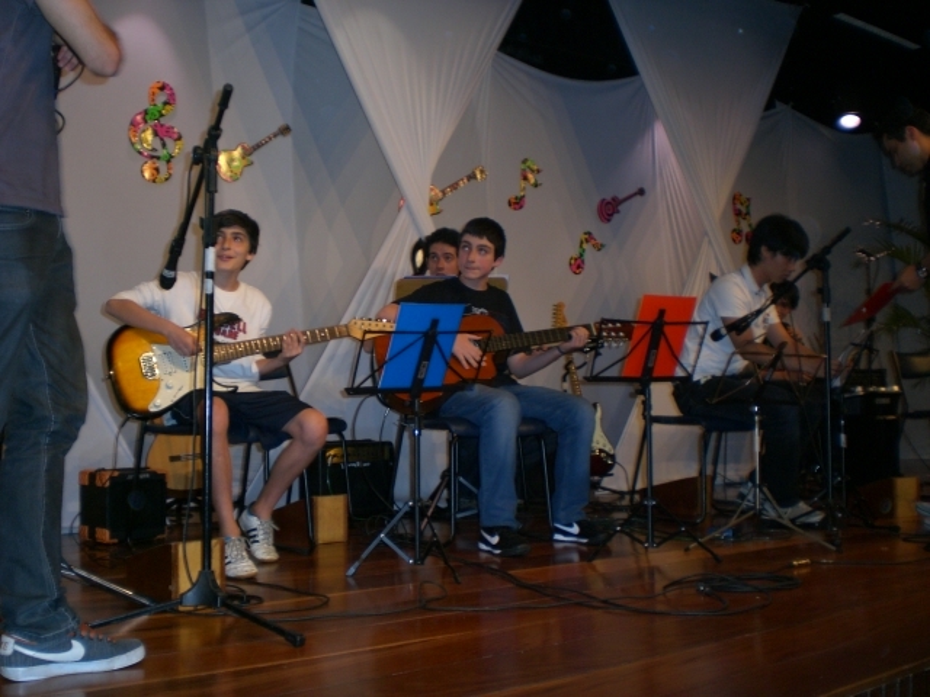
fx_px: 1021
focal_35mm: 38
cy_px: 348
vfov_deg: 37.7
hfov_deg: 49.0
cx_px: 465
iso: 50
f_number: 3.1
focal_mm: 6.3
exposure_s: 1/60
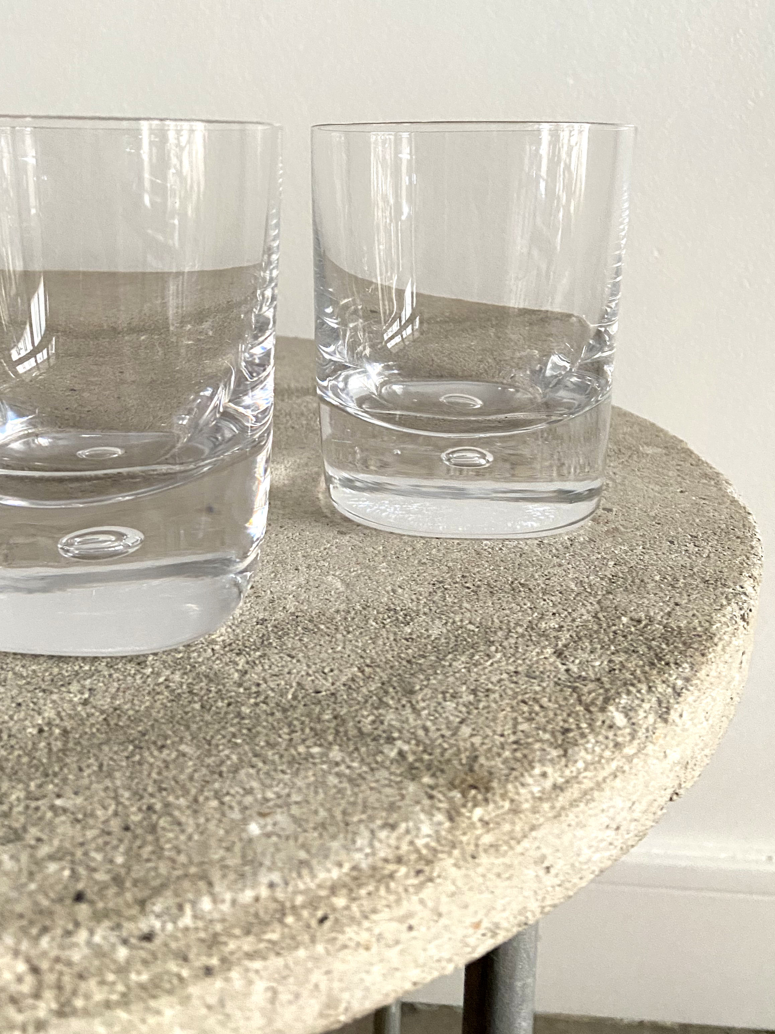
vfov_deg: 53.3
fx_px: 1015
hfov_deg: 41.4
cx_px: 281
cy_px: 384
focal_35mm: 34
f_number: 1.8
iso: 640
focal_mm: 4.25
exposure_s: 1/30
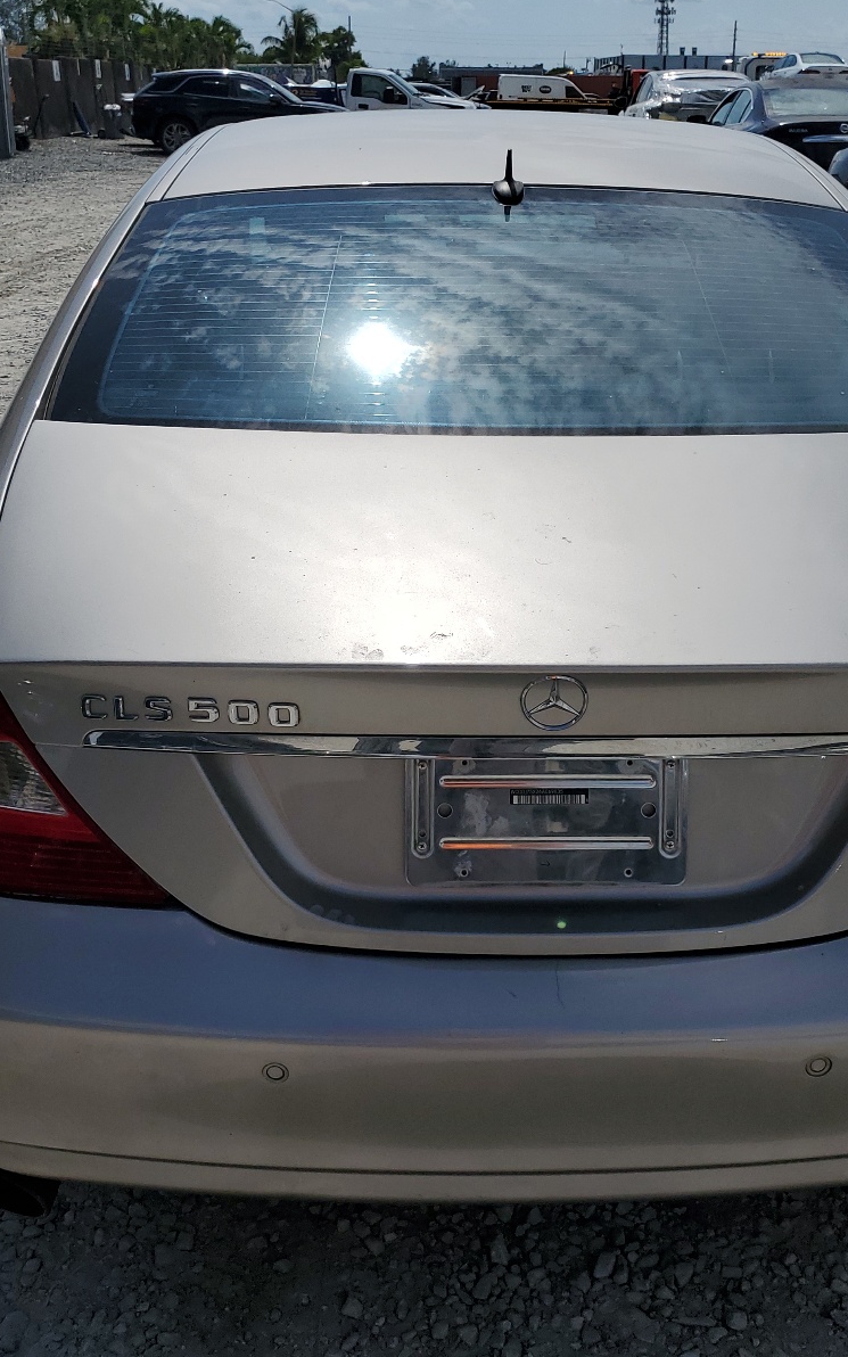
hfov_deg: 34.3
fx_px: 1368
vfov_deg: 52.7
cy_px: 675
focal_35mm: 37
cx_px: 519
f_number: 1.5
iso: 50
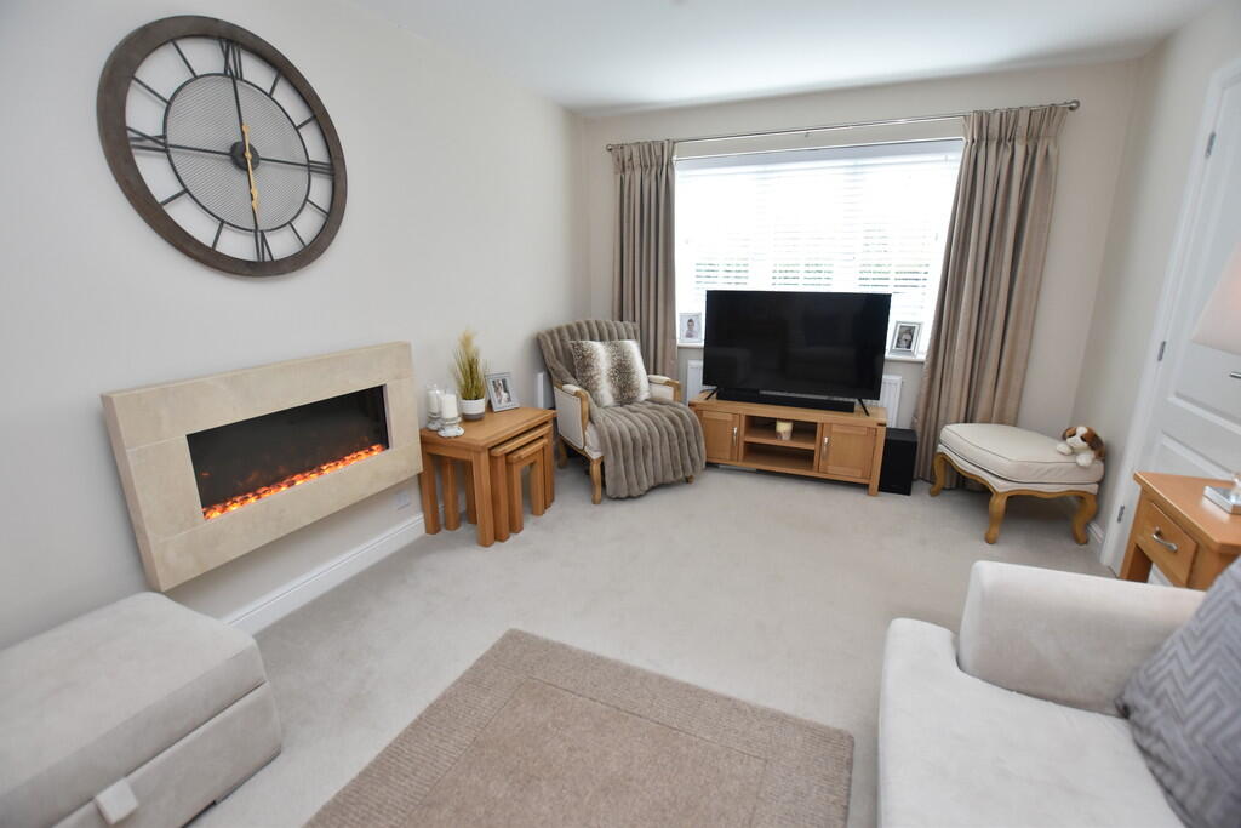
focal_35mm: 15
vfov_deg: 77.3
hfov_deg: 100.4
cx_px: 620
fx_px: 517
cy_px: 414
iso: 800
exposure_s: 1/200
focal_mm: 10
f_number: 3.5
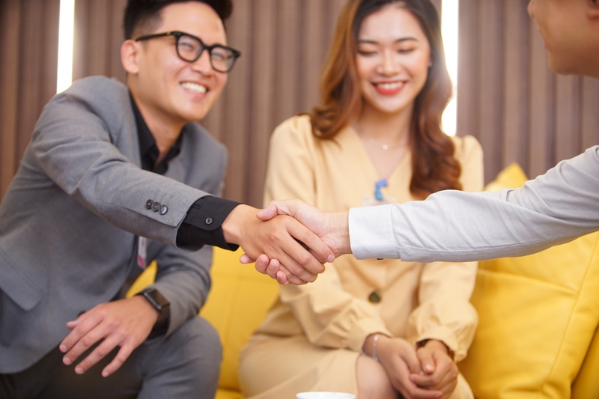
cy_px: 200
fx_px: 1164
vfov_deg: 19.4
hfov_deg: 28.8
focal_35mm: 70
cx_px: 300
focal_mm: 70
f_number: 2.8
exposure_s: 1/200
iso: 800
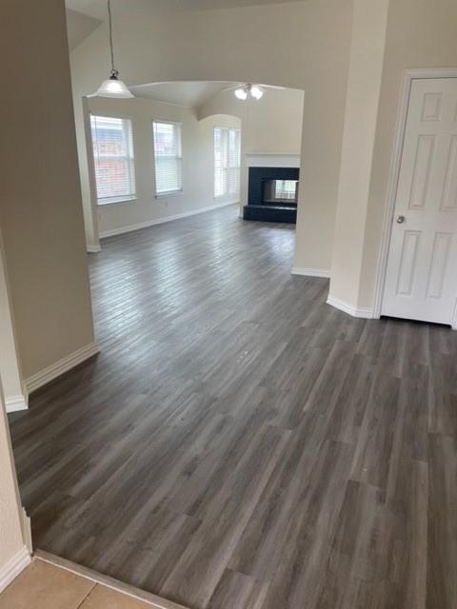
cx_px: 228
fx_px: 458
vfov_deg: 67.3
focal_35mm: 26
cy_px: 304
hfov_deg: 53.1
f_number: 1.6
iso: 100
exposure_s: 1/120
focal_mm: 4.2
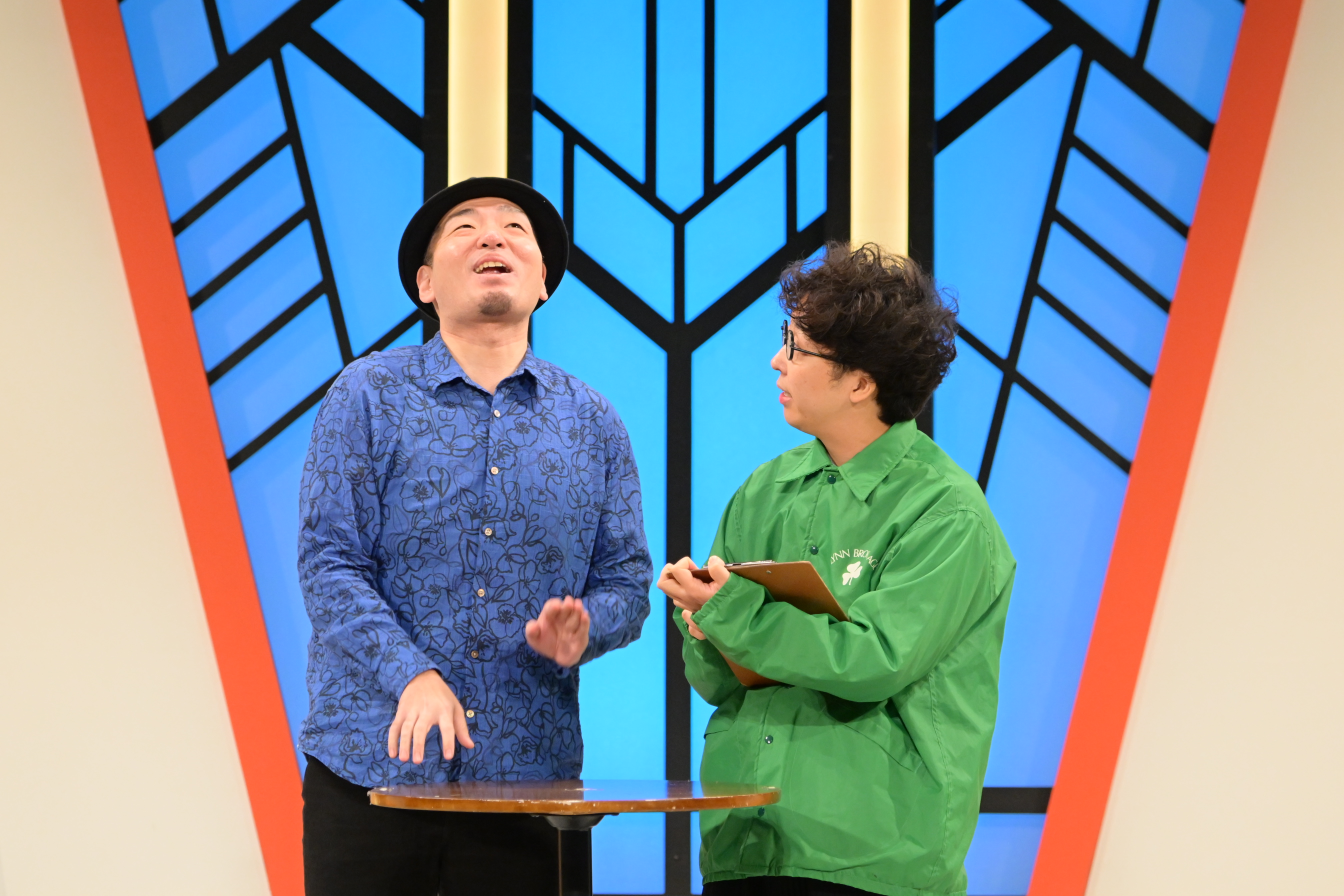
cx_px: 672
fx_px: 12319
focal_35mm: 330
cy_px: 448
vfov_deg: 4.2
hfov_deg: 6.2
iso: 2500
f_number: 5.6
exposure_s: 1/200
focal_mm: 220
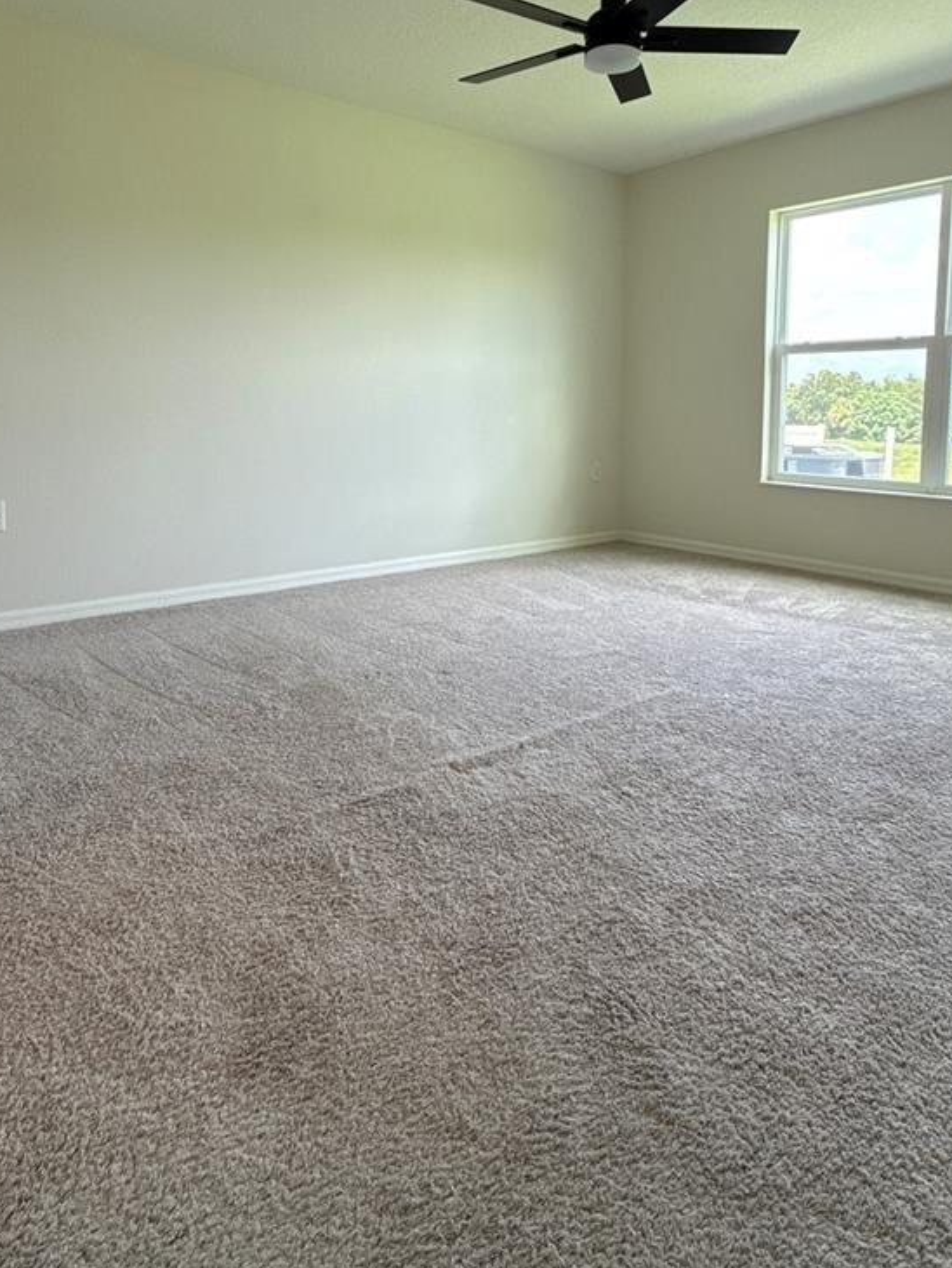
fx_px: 843
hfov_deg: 58.9
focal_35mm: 23
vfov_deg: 72.8
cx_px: 479
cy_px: 483
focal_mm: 2.22
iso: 125
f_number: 2.2
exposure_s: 1/120
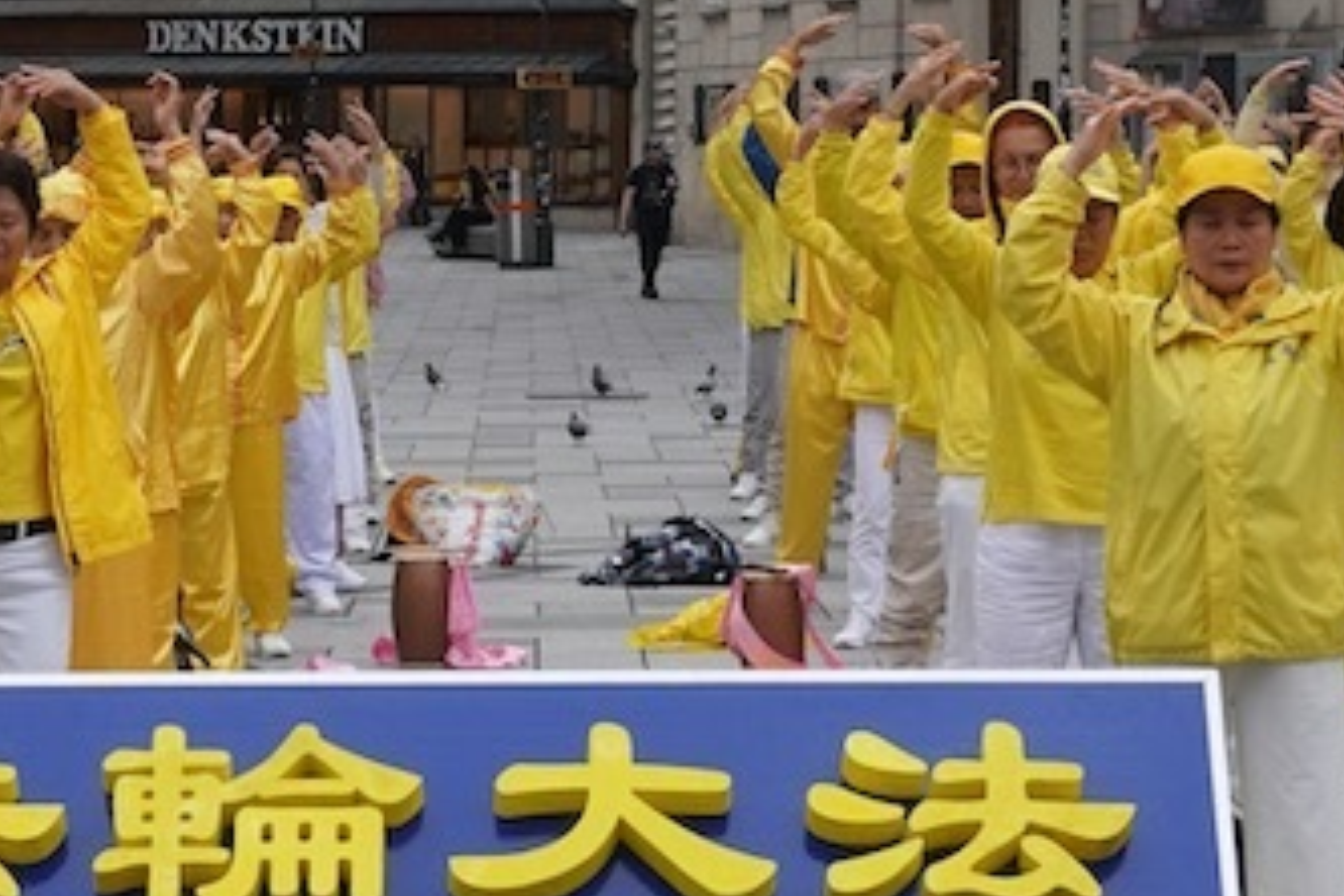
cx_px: 428
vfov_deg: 9.1
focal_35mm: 150
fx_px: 5600
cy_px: 262
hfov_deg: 13.7
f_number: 8
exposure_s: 1/125
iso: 100
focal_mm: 26
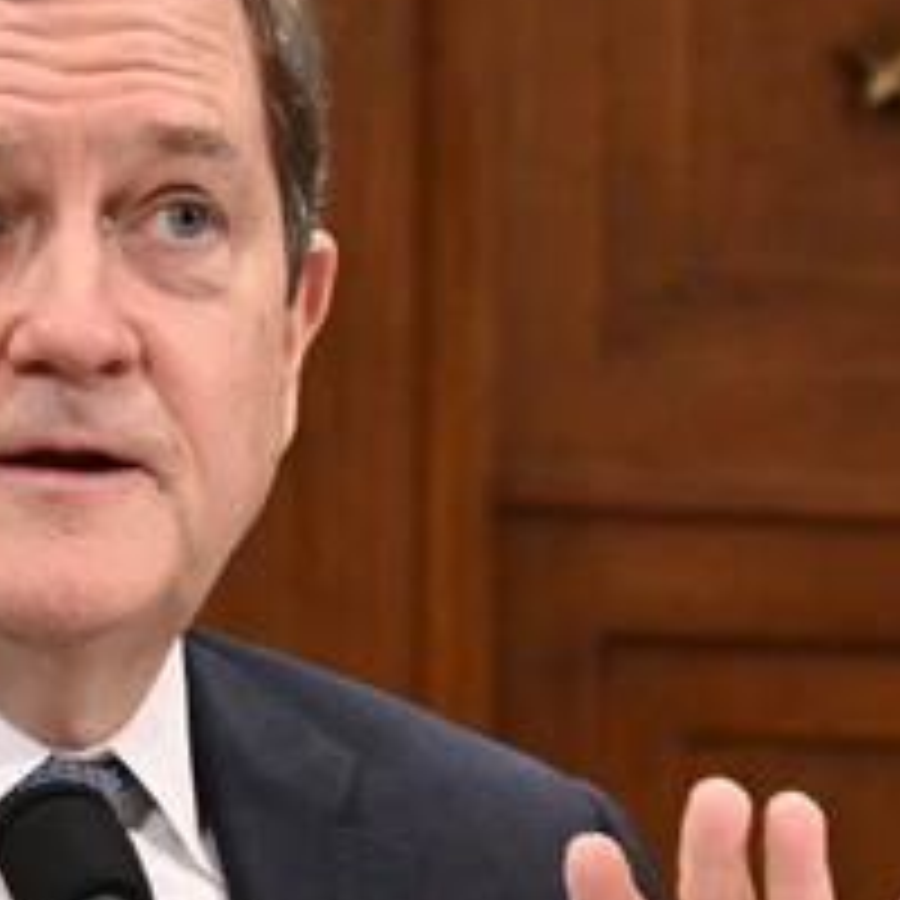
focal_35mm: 352
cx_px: 814
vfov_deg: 5.0
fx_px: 10354
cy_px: 558
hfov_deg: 5.0
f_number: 8
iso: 3200
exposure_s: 1/160
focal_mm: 92
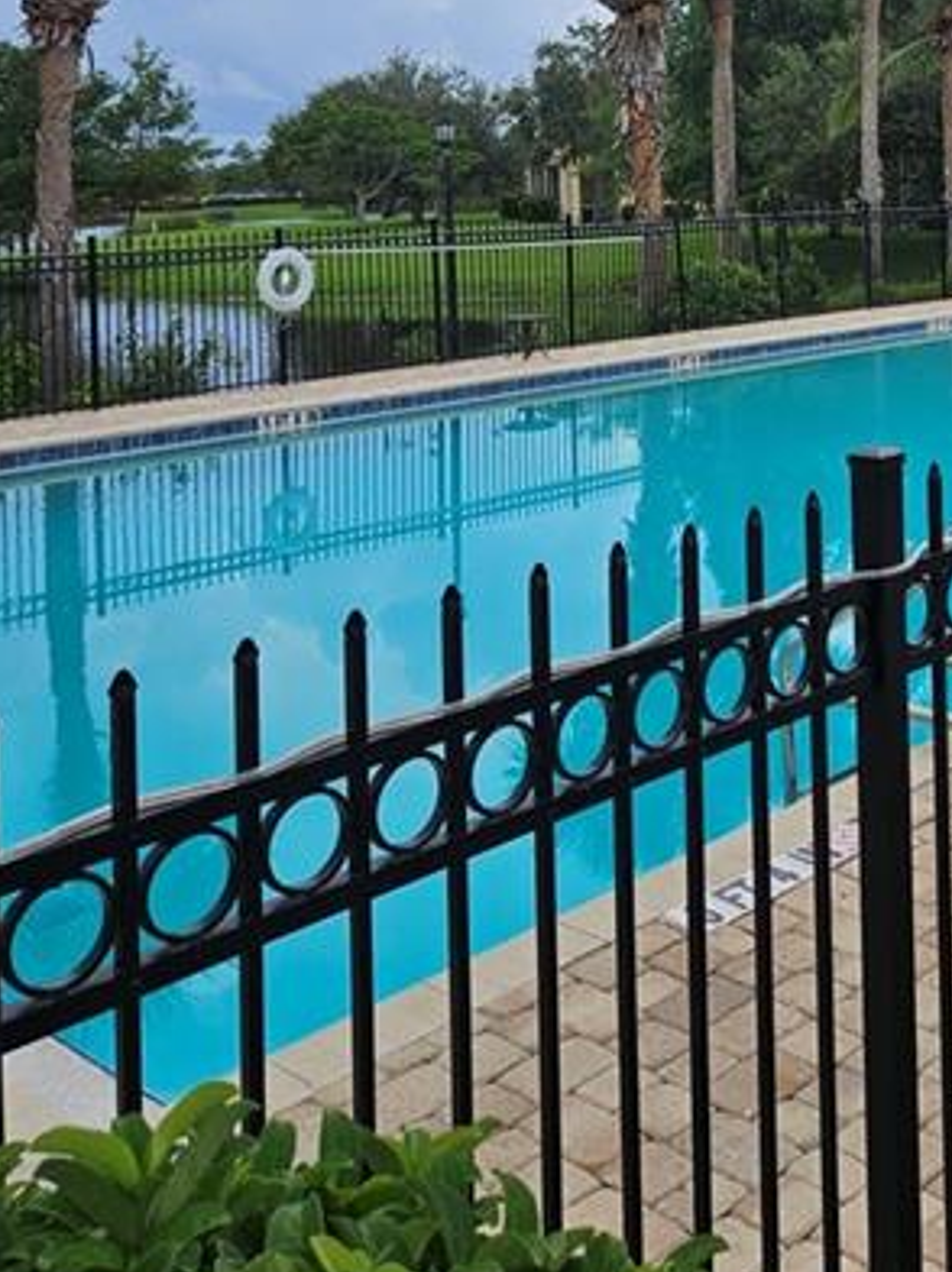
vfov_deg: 39.6
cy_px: 175
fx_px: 1653
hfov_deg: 31.0
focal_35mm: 45
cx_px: 819
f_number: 1.8
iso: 25
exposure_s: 1/2782
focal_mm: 5.4
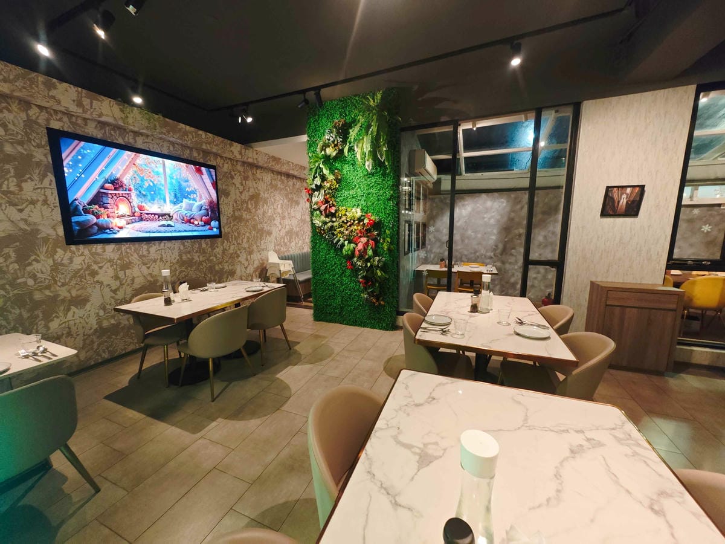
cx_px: 362
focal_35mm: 12
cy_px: 272
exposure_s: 1/24
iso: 400
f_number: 1.8
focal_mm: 2.03
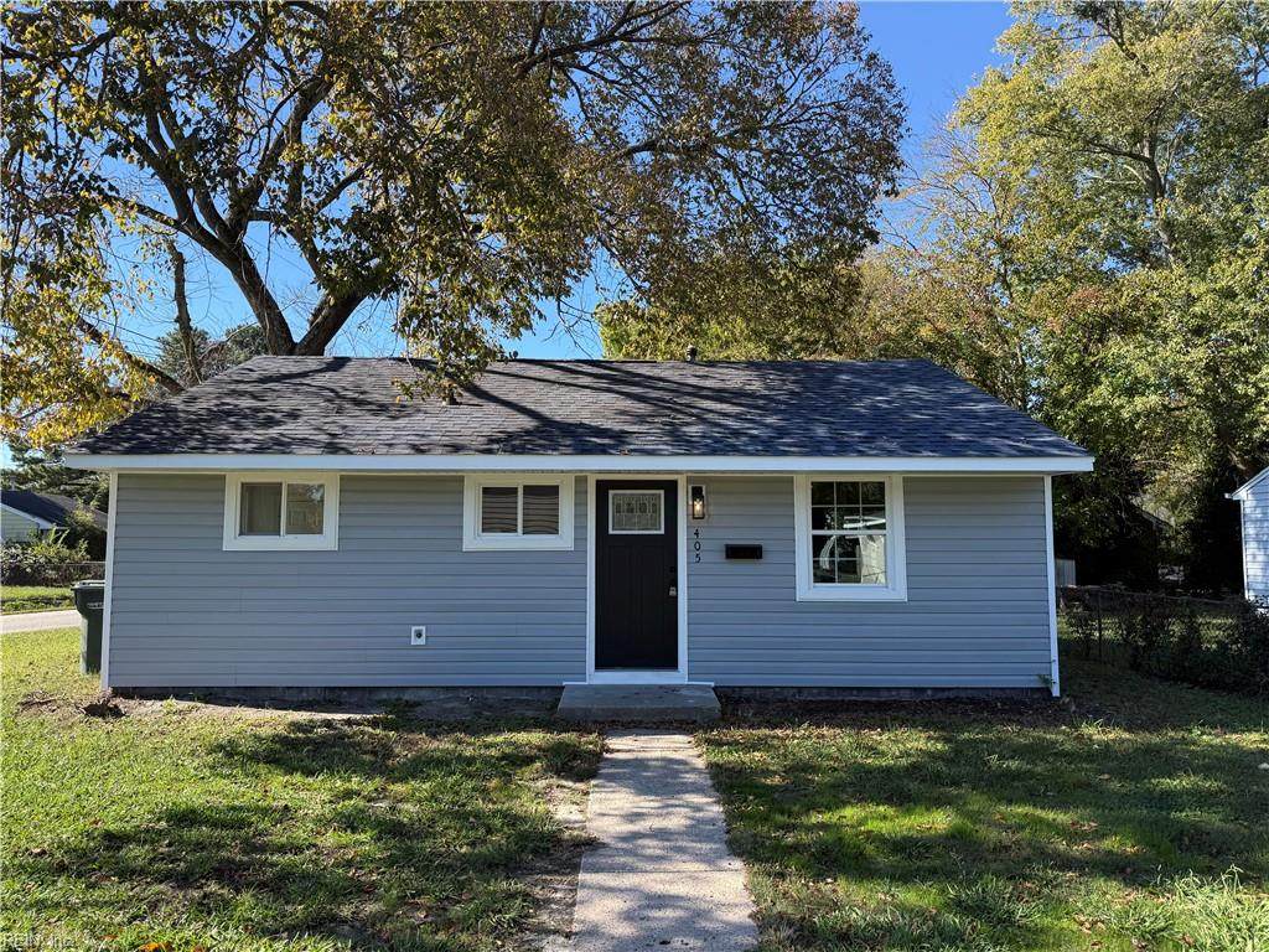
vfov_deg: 56.8
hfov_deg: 71.6
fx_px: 880
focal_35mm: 24
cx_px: 634
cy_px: 476
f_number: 1.78
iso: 100
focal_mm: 6.76
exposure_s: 1/1464
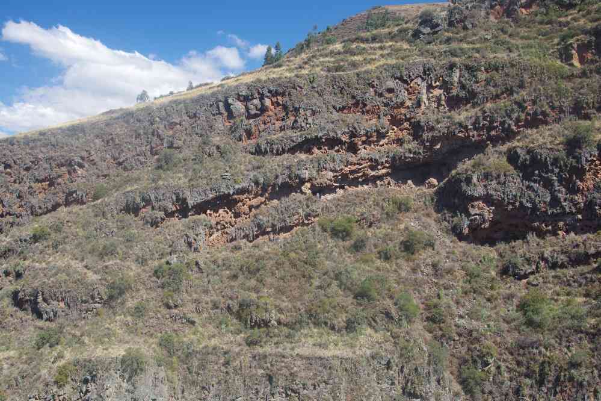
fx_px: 601
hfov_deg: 53.1
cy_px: 200
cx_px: 300
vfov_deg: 36.9
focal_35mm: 36
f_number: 11
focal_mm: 24
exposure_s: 1/50
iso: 200
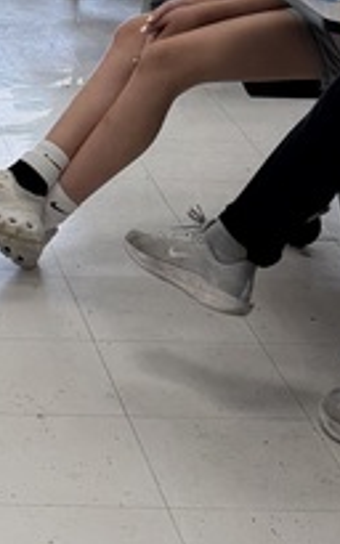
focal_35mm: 127
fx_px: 1884
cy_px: -90
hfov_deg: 9.8
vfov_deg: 15.9
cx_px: -263
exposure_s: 1/171
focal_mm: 6.76
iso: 80
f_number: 1.78
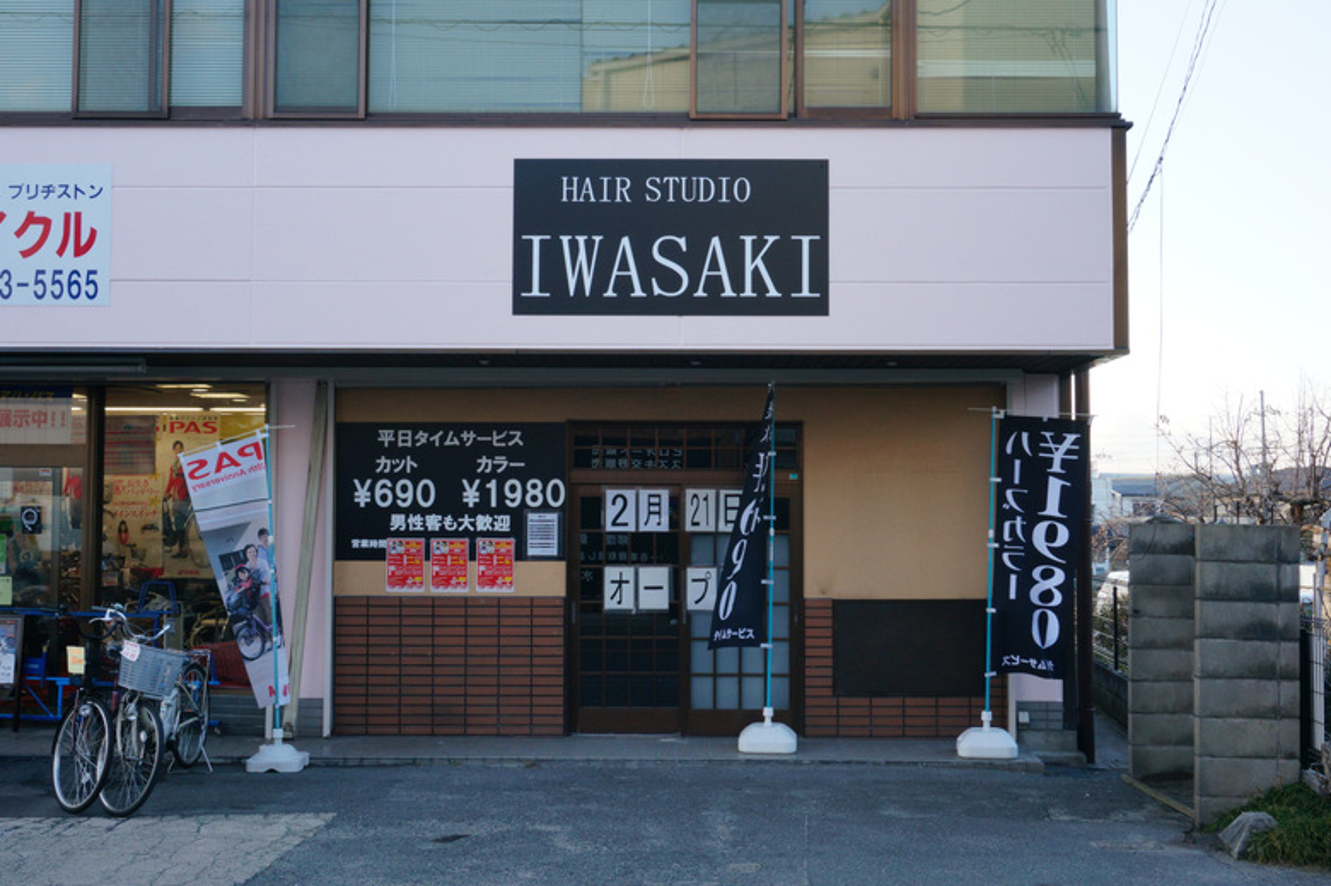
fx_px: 1534
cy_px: 439
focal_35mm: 42
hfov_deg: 46.9
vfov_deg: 32.2
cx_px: 659
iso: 400
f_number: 13
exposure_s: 1/60
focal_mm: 27
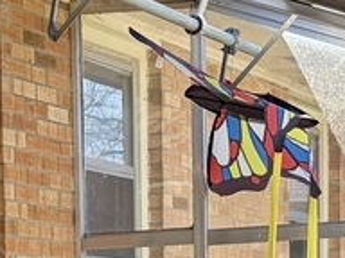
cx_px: -45
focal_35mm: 195
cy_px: 509
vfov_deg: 7.3
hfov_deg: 10.0
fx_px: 1943
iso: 50
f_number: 1.6
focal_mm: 5.96
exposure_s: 1/515
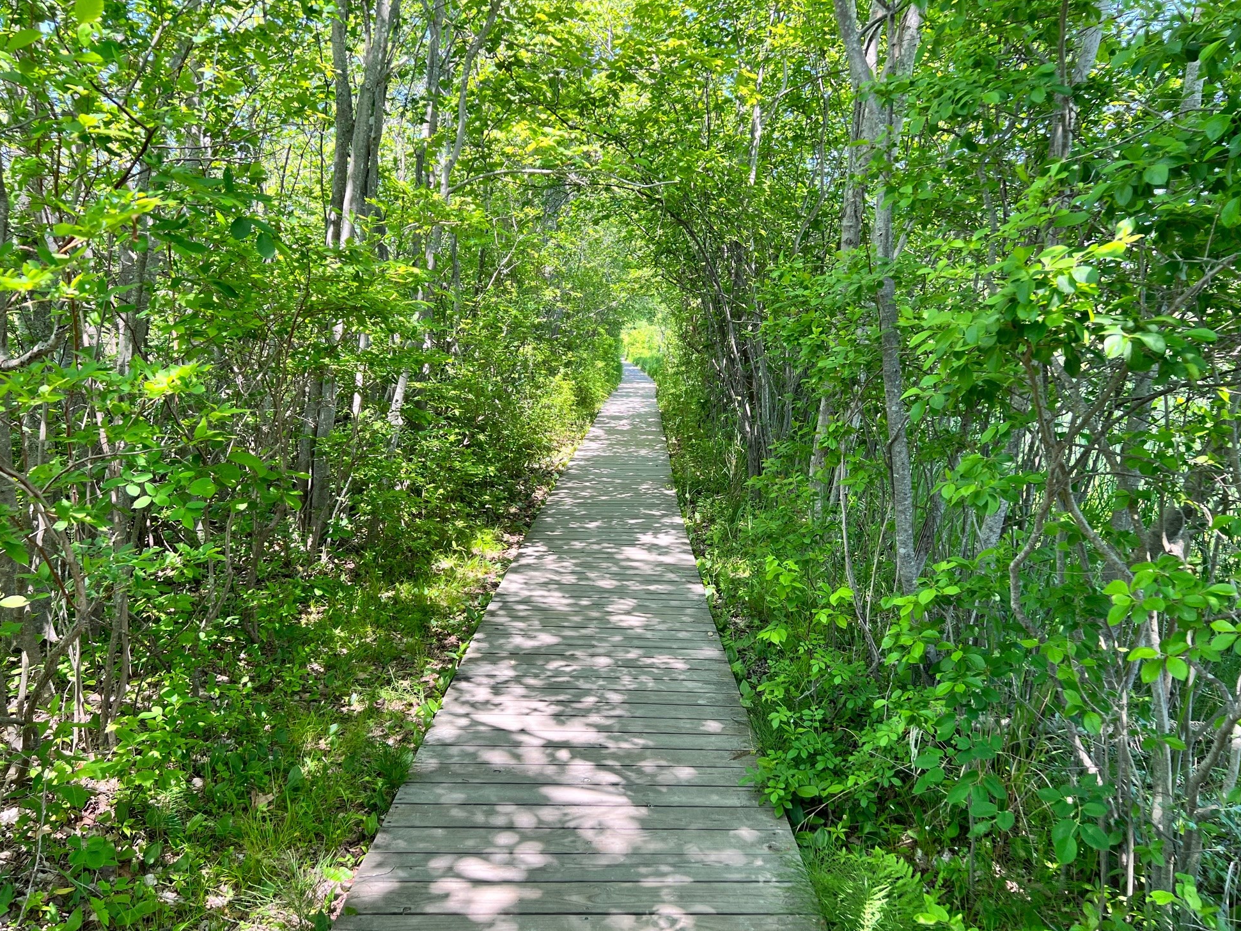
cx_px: 605
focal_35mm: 27
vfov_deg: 51.4
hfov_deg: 65.3
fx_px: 968
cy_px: 470
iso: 40
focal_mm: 5.7
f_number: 1.5
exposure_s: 1/263
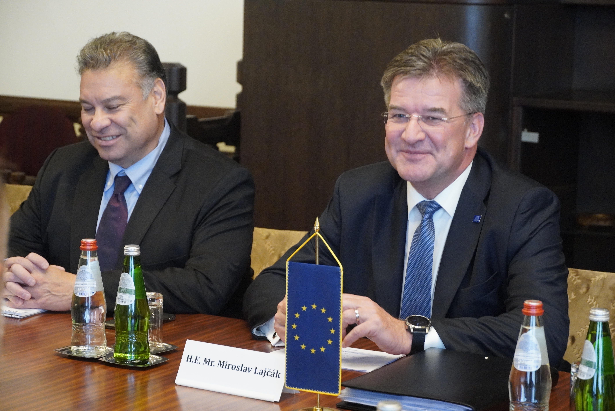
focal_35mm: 92
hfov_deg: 22.2
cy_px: 206
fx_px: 1564
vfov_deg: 15.0
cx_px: 308
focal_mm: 61
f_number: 5.6
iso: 5000
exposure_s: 1/80
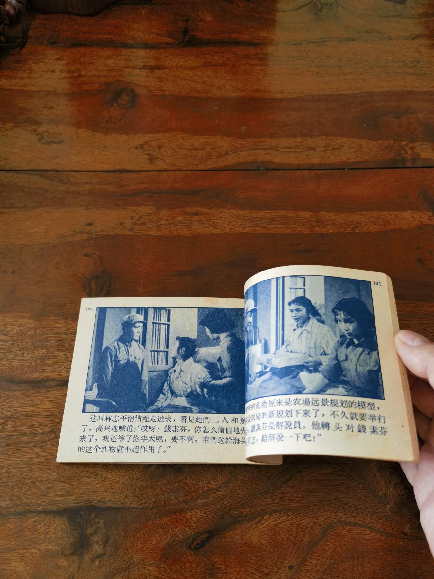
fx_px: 451
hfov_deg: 51.4
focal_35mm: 27
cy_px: 290
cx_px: 217
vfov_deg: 65.3
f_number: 1.9
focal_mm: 6.67
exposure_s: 1/120
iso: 80
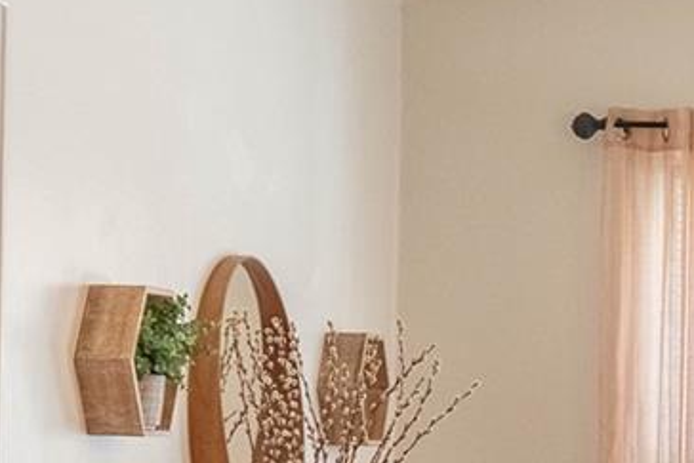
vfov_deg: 10.1
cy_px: 485
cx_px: 1096
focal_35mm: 135
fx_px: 2603
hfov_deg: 14.1
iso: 2000
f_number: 5
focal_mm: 24
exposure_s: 1/640
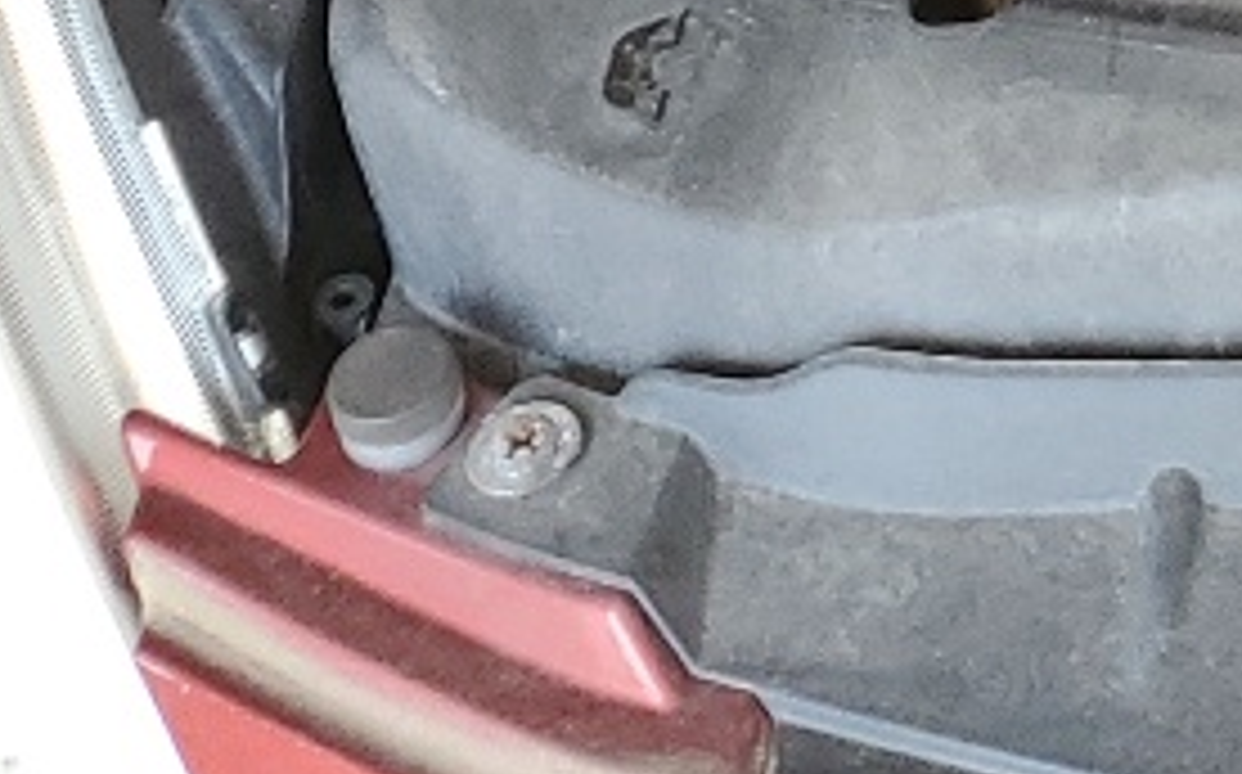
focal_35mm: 160
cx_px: 2858
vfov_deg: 7.2
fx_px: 5411
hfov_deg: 11.2
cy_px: -1620
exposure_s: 1/145
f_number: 1.5
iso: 50
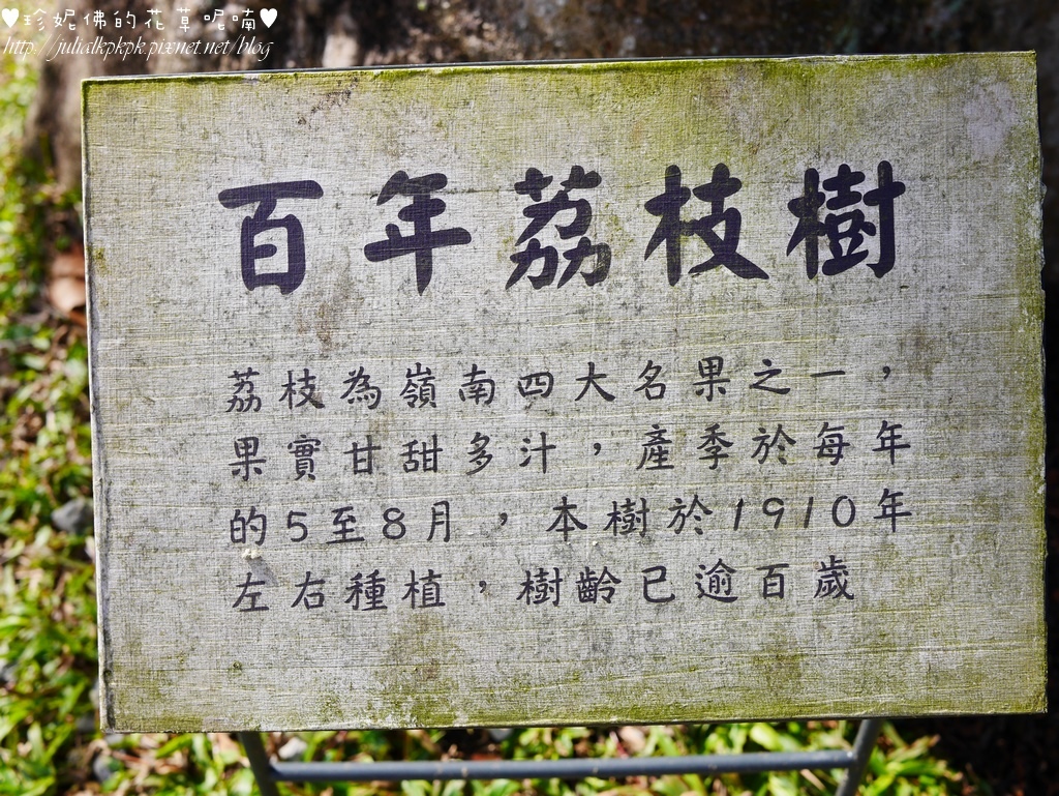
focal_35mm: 40
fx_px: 1224
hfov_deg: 46.8
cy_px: 398
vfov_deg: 36.0
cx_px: 530
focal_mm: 20
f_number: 4.5
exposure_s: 1/800
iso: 200
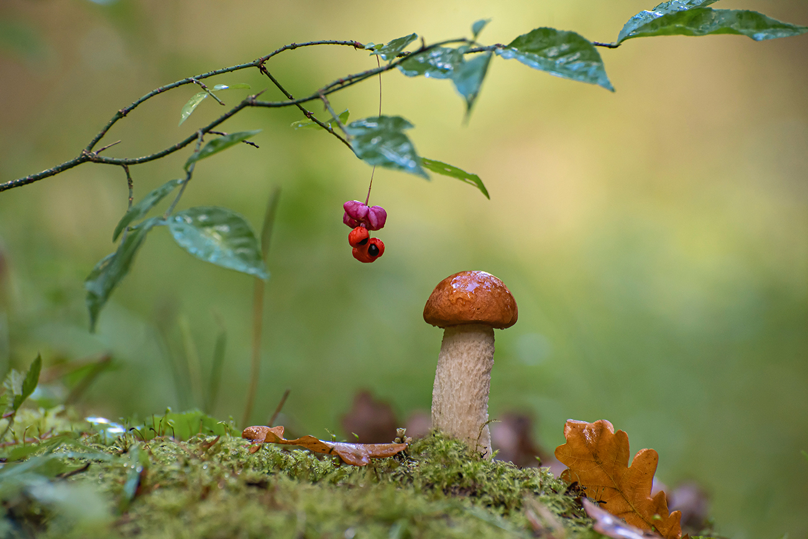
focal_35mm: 270
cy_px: 270
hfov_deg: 7.6
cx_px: 404
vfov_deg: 5.1
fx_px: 6062
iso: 800
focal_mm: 270
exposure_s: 1/125
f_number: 10
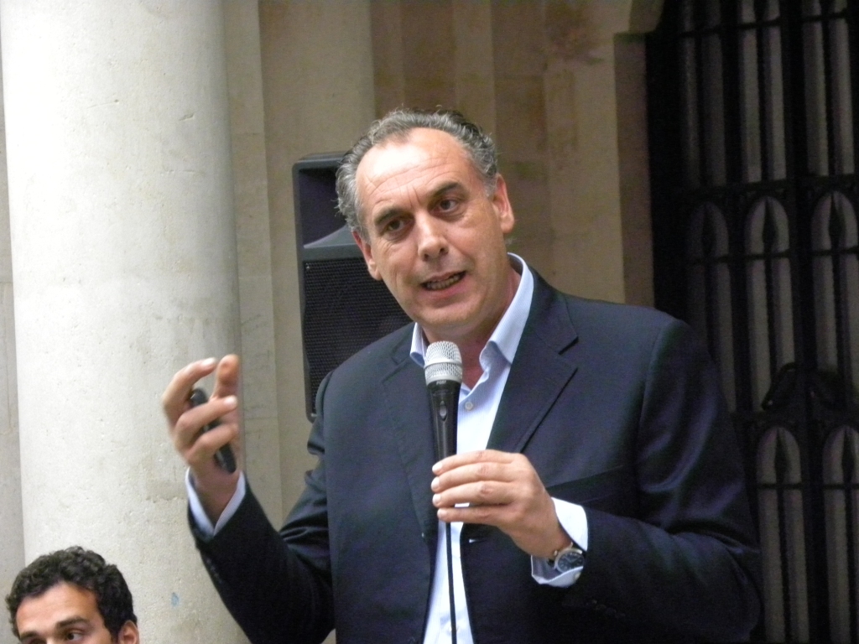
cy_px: 322
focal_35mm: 212
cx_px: 430
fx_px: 5261
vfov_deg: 7.0
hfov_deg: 9.3
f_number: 4.5
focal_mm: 37.7
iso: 800
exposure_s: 1/88
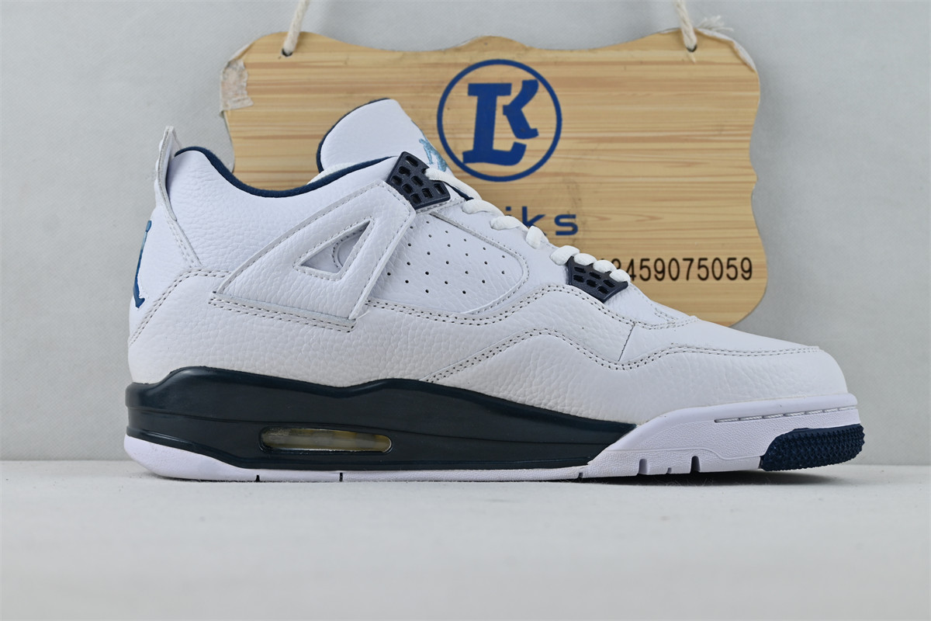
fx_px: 1164
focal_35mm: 45
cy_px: 310
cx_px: 466
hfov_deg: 43.6
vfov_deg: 29.9
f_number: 4.8
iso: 100
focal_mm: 30
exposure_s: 1/100
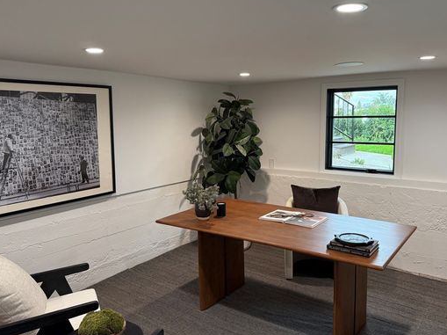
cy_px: 160
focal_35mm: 28
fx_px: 361
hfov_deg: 63.4
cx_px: 242
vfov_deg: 49.7
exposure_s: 1/120
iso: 200
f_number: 1.78
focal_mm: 6.76
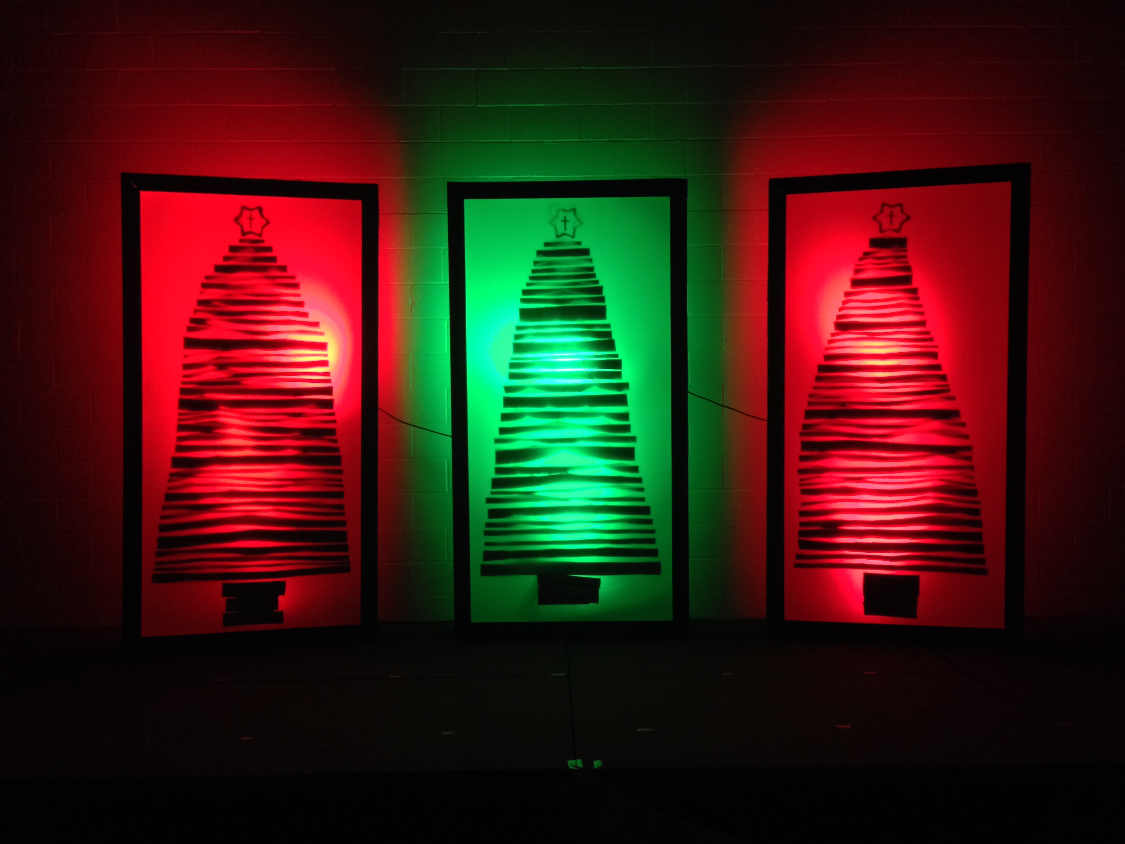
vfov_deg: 42.9
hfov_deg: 55.4
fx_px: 1072
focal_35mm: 33
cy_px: 422
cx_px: 562
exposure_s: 1/20
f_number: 2.4
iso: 320
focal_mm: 4.12
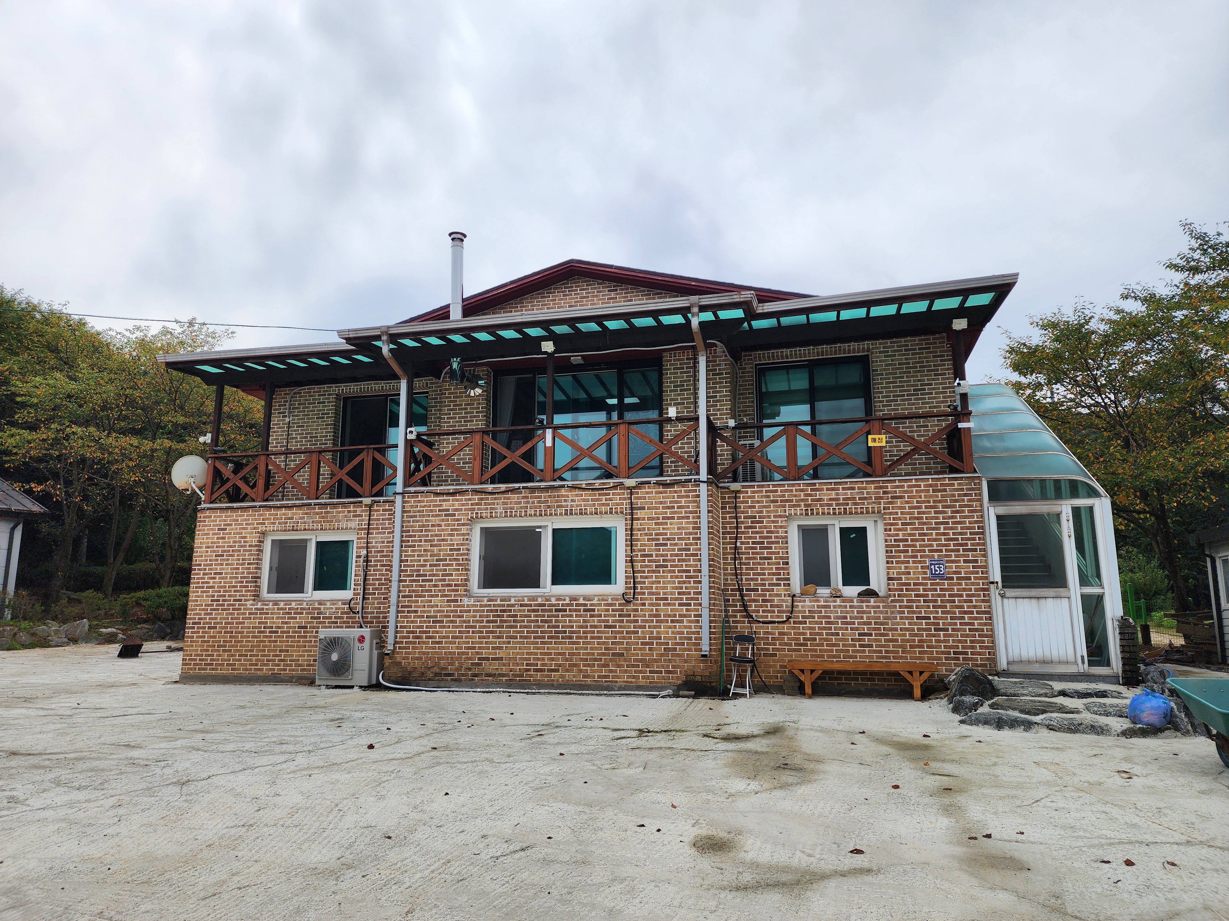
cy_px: 460
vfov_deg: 58.9
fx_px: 817
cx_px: 614
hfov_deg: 73.9
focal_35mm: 23
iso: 12
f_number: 1.8
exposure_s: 1/1761
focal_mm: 6.4
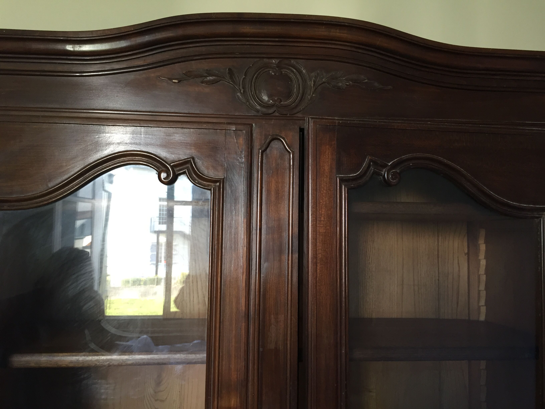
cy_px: 204
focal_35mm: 29
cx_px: 272
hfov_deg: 61.7
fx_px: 457
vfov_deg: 48.2
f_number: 2.2
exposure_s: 1/33
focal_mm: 4.15
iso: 125
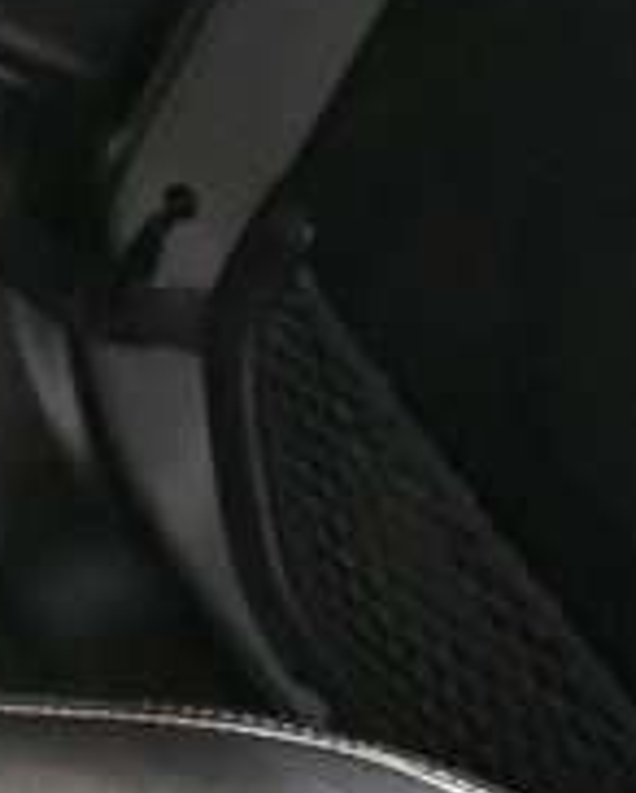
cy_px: -316
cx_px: -1250
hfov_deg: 11.5
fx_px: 1856
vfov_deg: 21.2
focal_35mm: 79
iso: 7200
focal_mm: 10
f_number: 4.5
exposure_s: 1/60
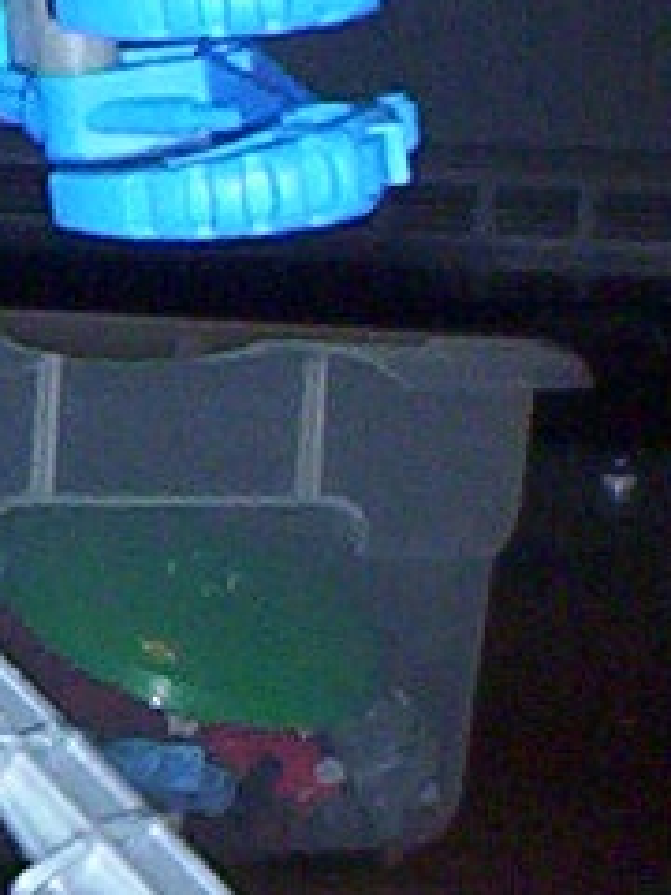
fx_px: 6694
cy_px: 806
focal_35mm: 259
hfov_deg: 5.5
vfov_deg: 7.6
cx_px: -969
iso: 140
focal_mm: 4.99
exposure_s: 1/60
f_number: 4.5
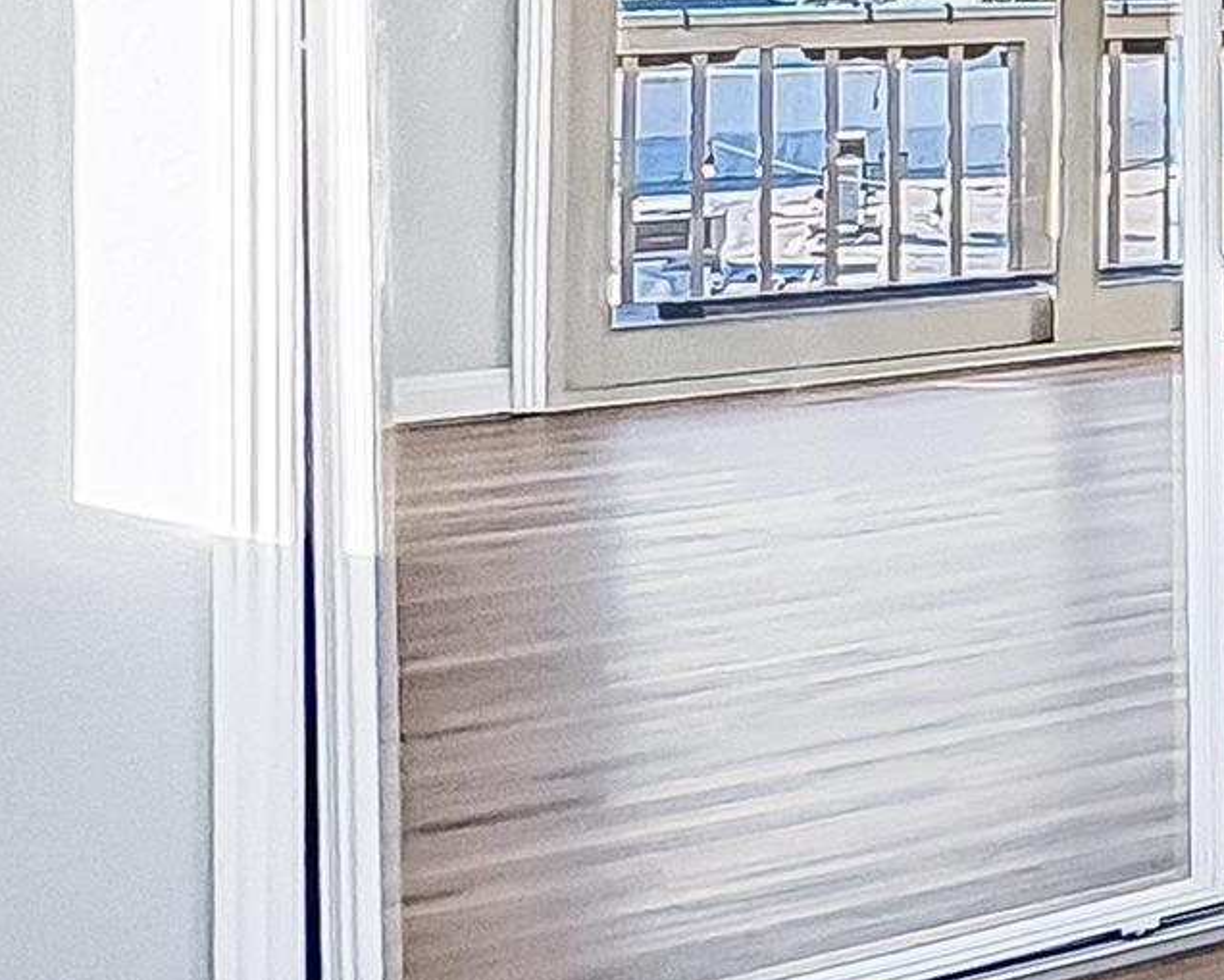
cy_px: -8
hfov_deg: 15.6
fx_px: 2391
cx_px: 2877
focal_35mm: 66
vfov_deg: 22.2
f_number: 2.2
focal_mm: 2.22
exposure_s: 1/140
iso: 64
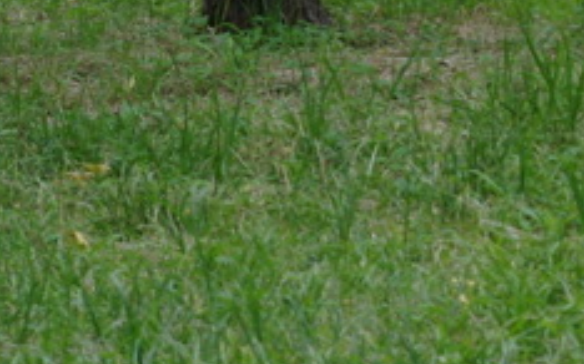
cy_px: -451
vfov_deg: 2.8
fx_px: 7445
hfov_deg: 4.4
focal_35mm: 468
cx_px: 1116
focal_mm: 70
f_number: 6.3
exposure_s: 1/125
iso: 400
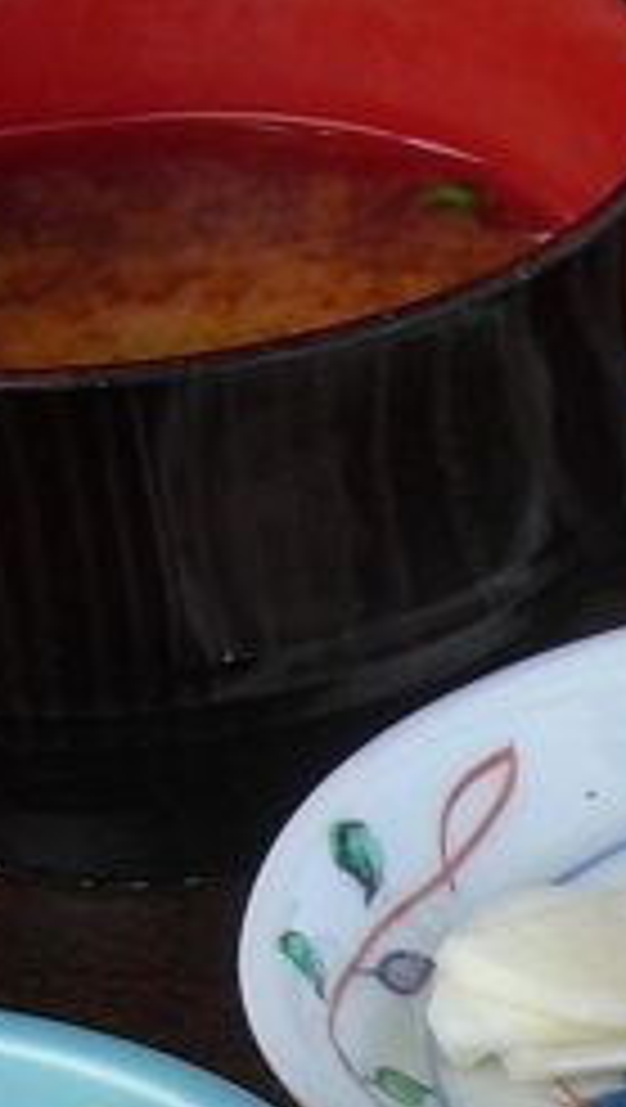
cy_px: 1431
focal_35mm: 172
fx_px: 5058
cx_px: 1410
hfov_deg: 6.8
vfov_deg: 12.1
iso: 100
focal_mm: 6.66
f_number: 3.9
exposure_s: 1/200
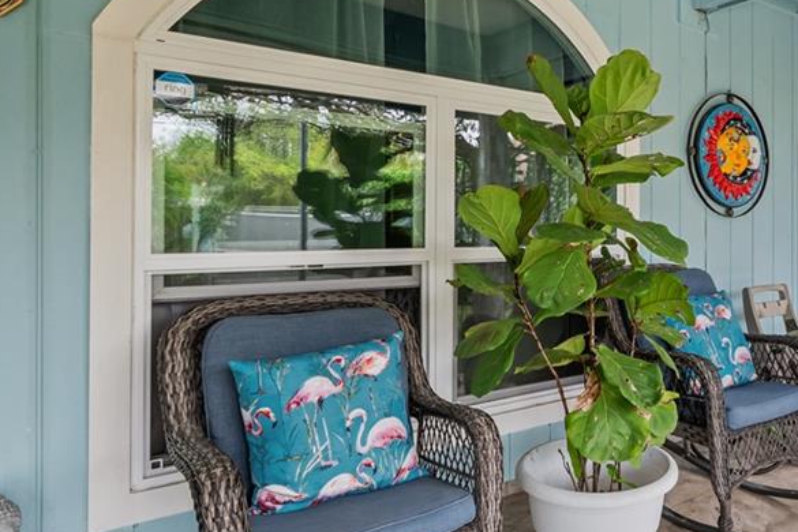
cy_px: 228
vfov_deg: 46.3
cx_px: 623
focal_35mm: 28
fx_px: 621
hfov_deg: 60.8
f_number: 8
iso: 2000
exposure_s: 1/30
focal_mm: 16
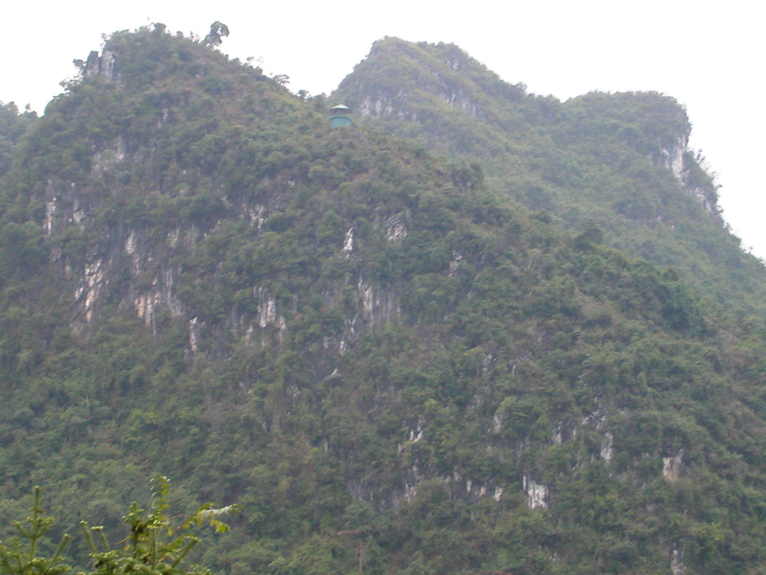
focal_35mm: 98
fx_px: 2169
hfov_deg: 20.0
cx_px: 383
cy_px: 288
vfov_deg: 15.1
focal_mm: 14.9
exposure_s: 1/28.3
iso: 100
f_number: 4.6
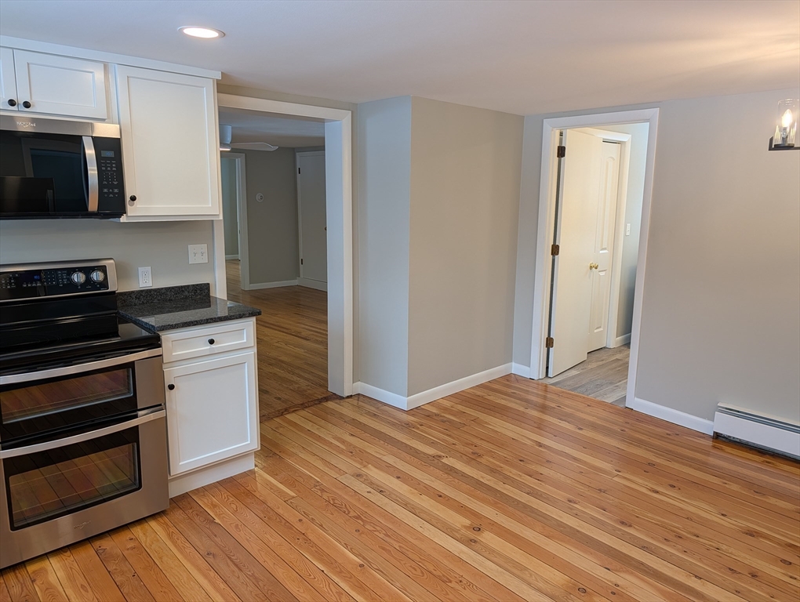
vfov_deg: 56.9
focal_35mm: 24
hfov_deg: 71.5
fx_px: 555
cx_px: 400
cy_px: 301
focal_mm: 6.9
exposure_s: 1/171
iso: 22
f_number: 1.68
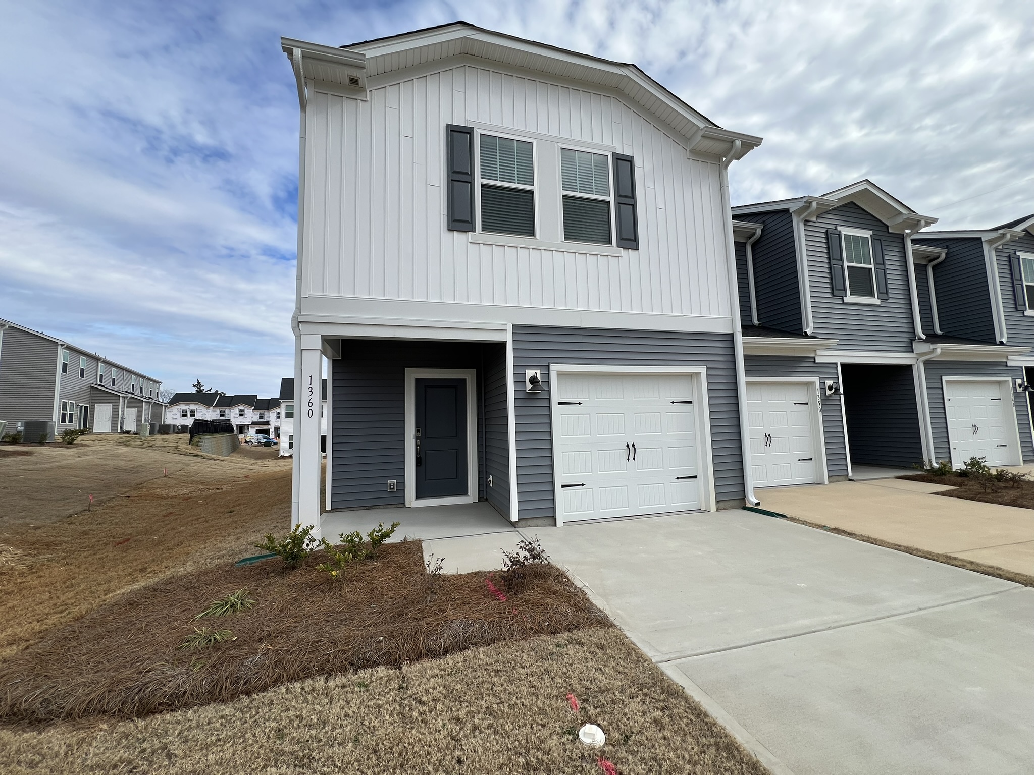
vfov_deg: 89.9
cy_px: 388
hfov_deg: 106.2
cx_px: 517
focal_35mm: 13
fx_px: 388
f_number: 1.8
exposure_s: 1/1143
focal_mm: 1.57
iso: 32
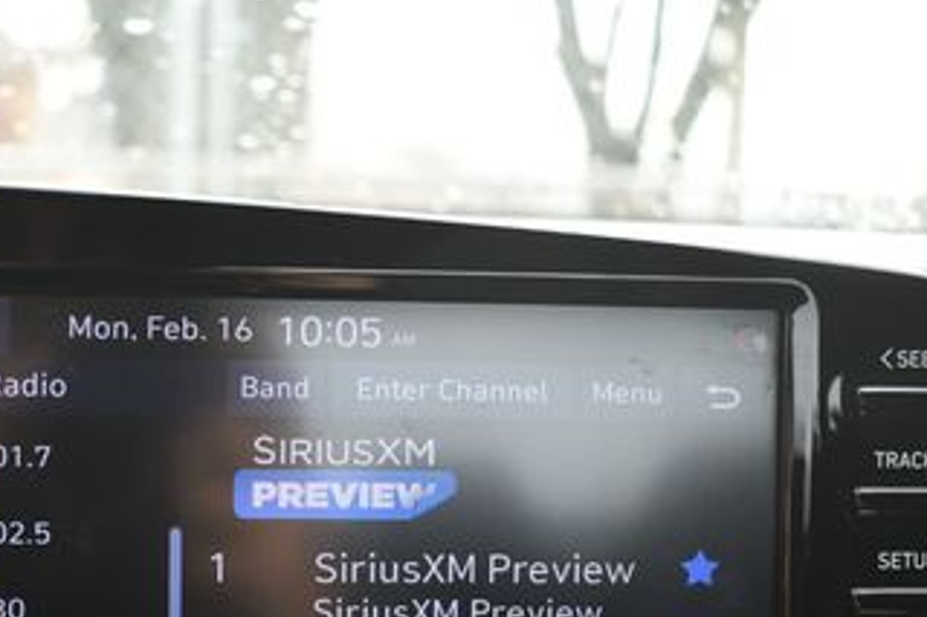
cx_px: 281
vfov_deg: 18.1
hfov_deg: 27.1
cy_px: 547
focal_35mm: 74
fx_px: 1904
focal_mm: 25
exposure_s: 1/250
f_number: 4
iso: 400
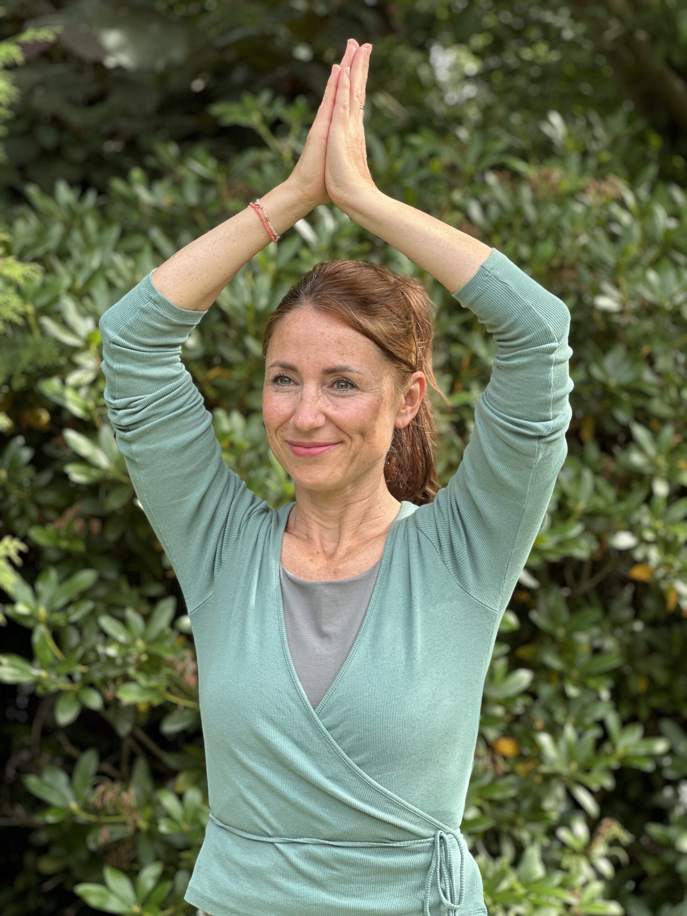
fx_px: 2038
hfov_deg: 19.1
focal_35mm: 77
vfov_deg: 25.3
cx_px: 344
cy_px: 458
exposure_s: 1/121
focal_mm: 9
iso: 32
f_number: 2.8
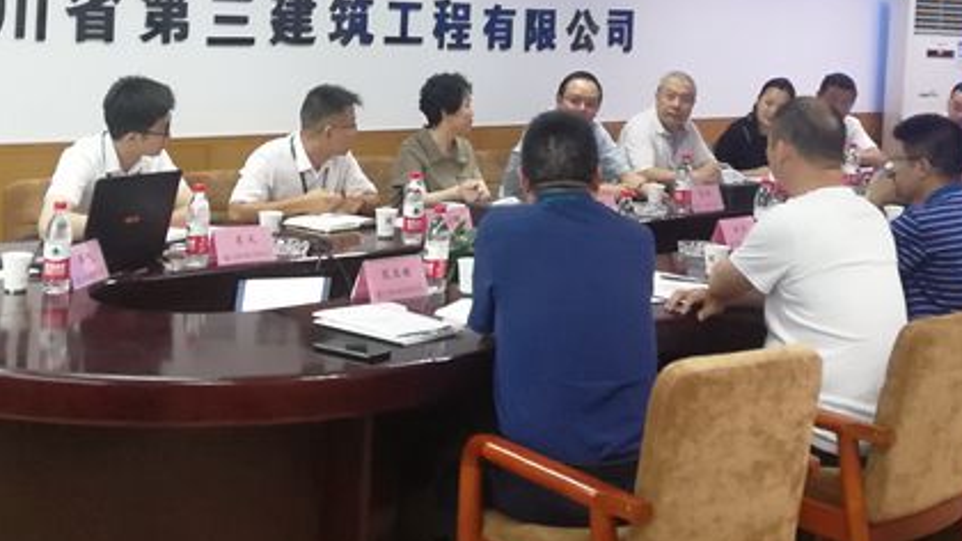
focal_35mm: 56
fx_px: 1428
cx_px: 511
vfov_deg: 20.8
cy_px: 11
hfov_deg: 37.2
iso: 320
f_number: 1.8
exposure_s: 1/25
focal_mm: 3.83
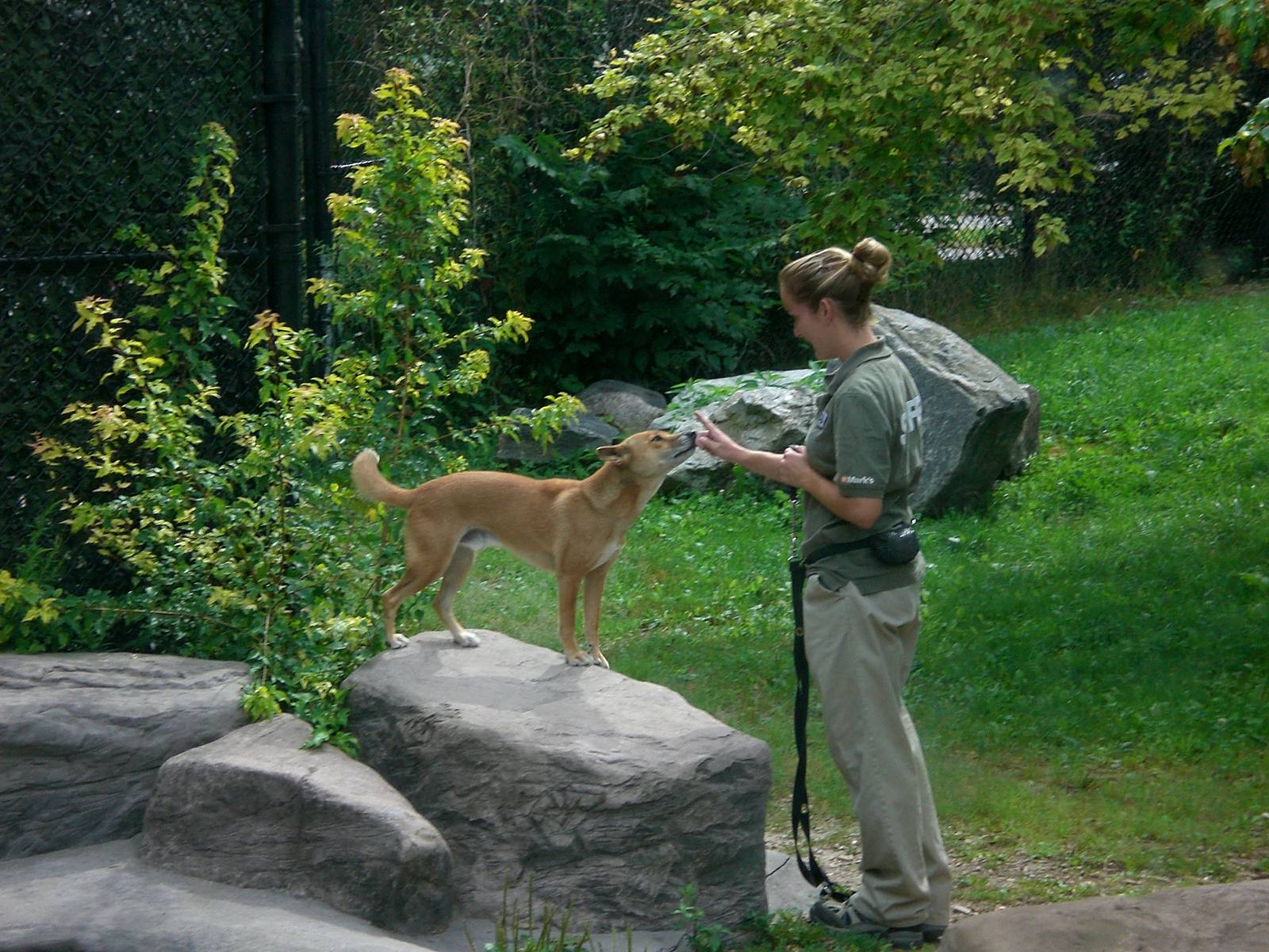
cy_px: 476
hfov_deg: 17.3
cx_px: 634
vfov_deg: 13.0
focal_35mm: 114
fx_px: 4179
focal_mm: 18.9
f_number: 5.9
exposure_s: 1/160
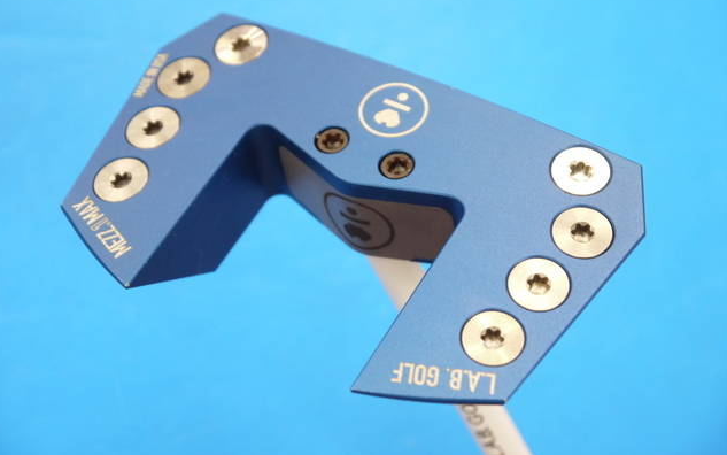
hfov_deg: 23.0
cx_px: 361
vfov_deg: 14.5
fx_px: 1784
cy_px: 194
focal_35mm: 90
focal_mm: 42
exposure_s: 1/80
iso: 800
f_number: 5.6
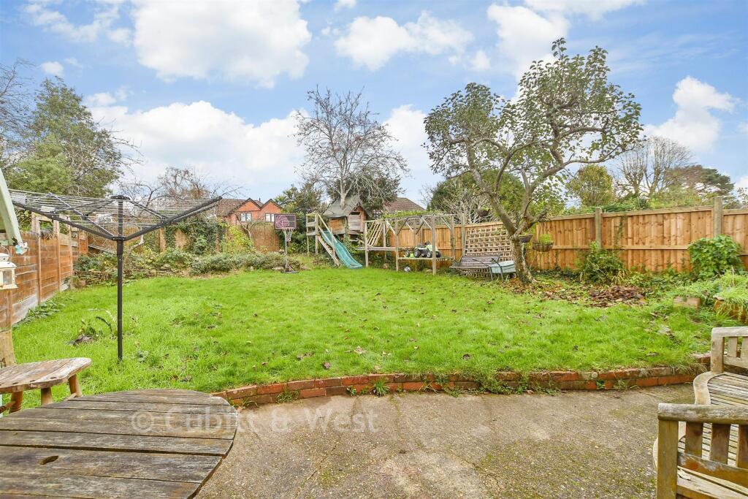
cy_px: 250
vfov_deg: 77.3
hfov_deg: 100.4
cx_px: 374
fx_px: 312
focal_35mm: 15
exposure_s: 1/80
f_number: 8
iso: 160
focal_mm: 10
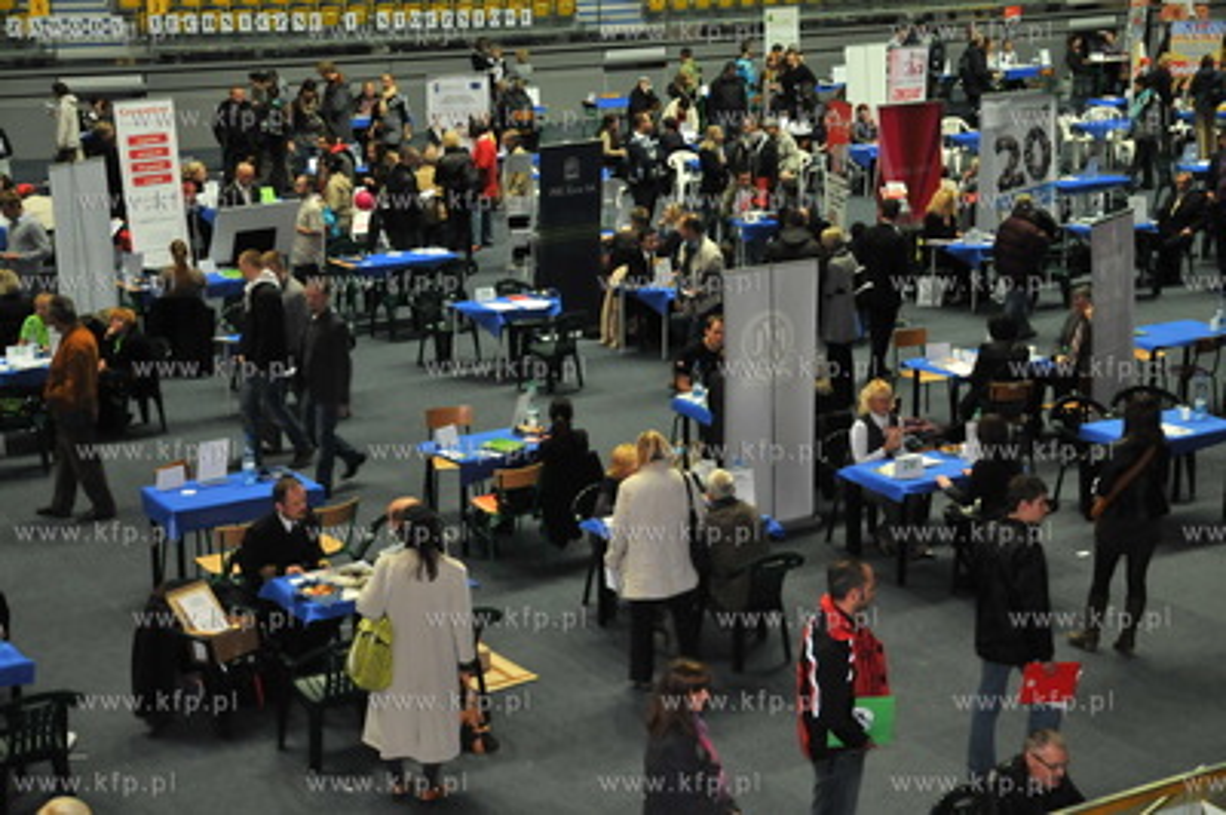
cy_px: 408
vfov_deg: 22.6
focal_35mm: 60
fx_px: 2042
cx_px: 613
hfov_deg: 33.4
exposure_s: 1/60
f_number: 4.8
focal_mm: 40
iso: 800
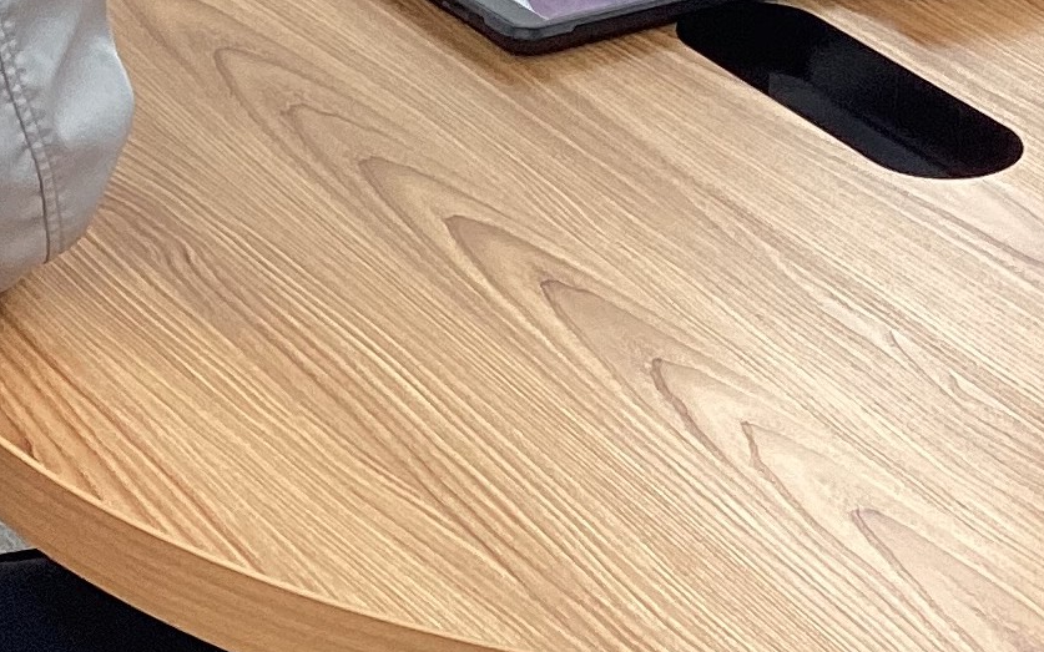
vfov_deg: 13.0
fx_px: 2731
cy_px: -296
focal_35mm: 96
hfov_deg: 21.5
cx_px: 742
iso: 50
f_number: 2.4
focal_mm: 3.3
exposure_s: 1/50
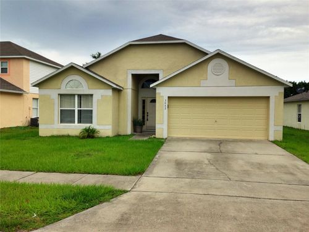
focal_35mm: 33
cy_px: 116
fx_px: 295
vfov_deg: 42.9
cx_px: 154
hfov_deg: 55.4
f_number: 2.4
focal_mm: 4.13
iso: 50
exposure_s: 1/1085
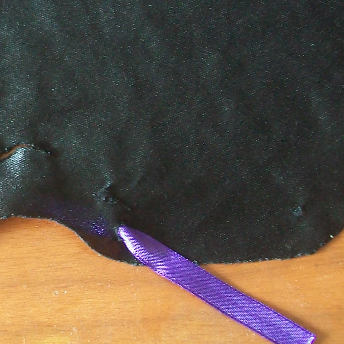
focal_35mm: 87
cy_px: 83
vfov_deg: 19.8
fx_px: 978
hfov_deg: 19.5
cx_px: 26
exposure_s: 1/8
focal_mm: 5.7
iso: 160
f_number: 2.8
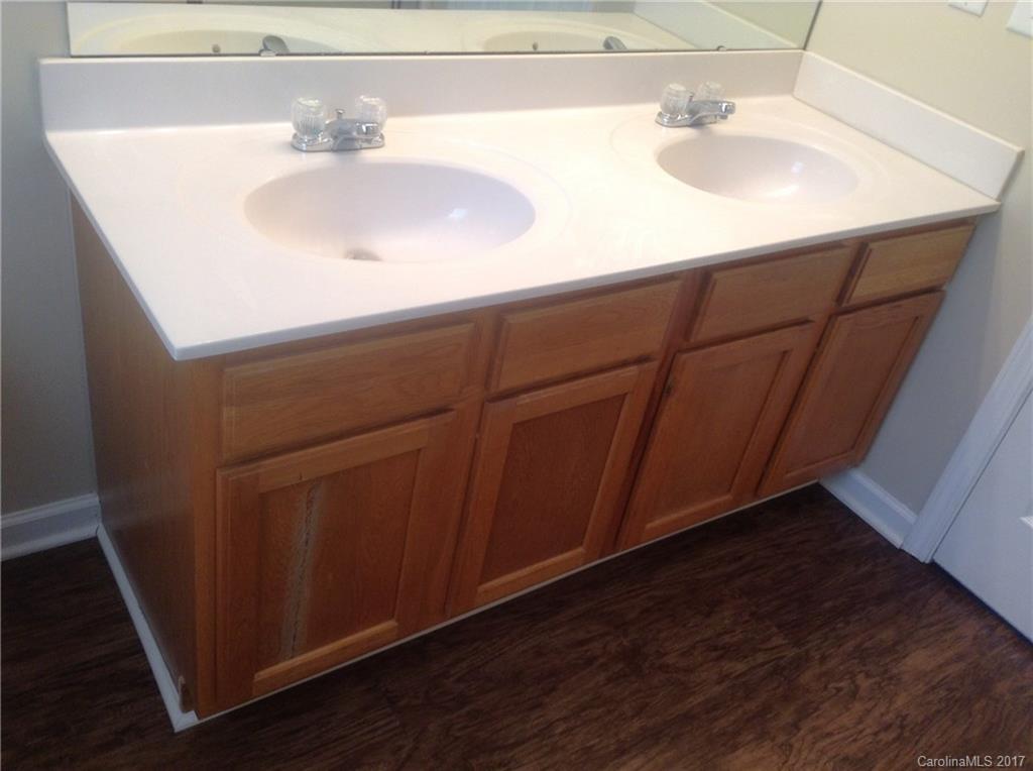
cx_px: 516
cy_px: 386
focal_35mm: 33
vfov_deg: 42.8
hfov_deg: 55.4
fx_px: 983
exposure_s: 1/24
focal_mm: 3.3
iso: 40
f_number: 2.4
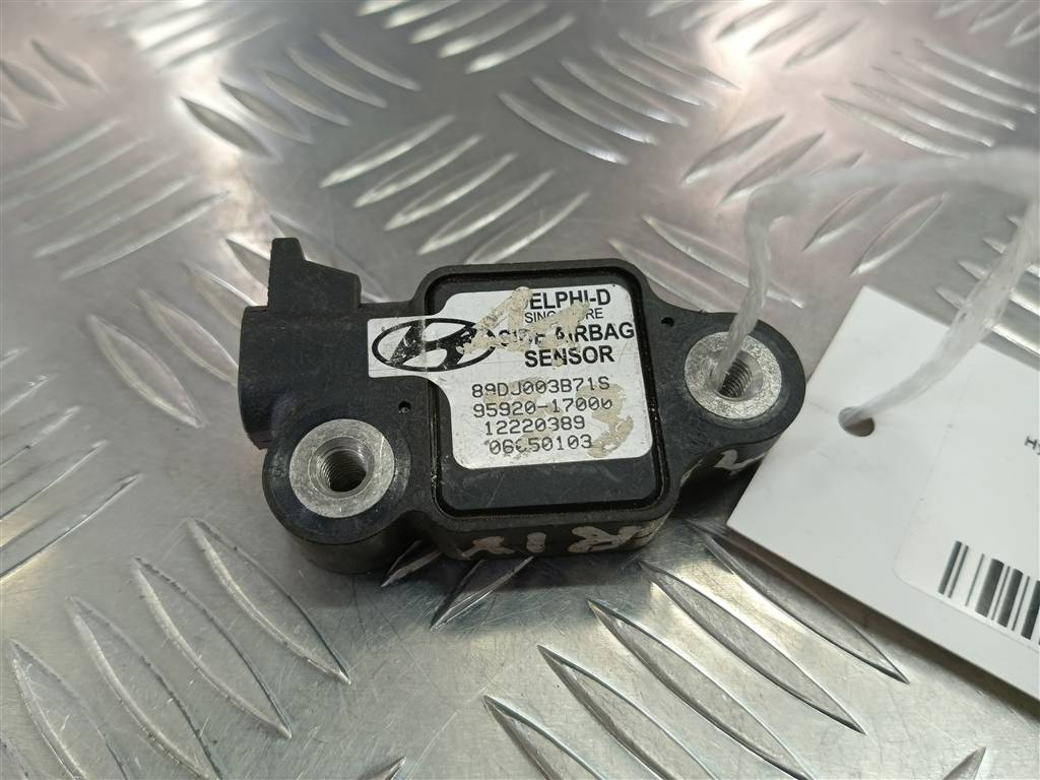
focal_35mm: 27
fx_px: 811
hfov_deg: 65.3
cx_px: 520
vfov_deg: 51.4
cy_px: 390
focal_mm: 4.11
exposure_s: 1/50
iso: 94
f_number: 1.6
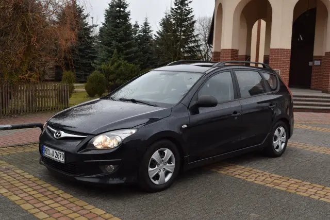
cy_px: 110
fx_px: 371
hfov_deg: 47.9
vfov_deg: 33.0
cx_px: 165
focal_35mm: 40
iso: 400
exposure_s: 1/160
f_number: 7.1
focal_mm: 27
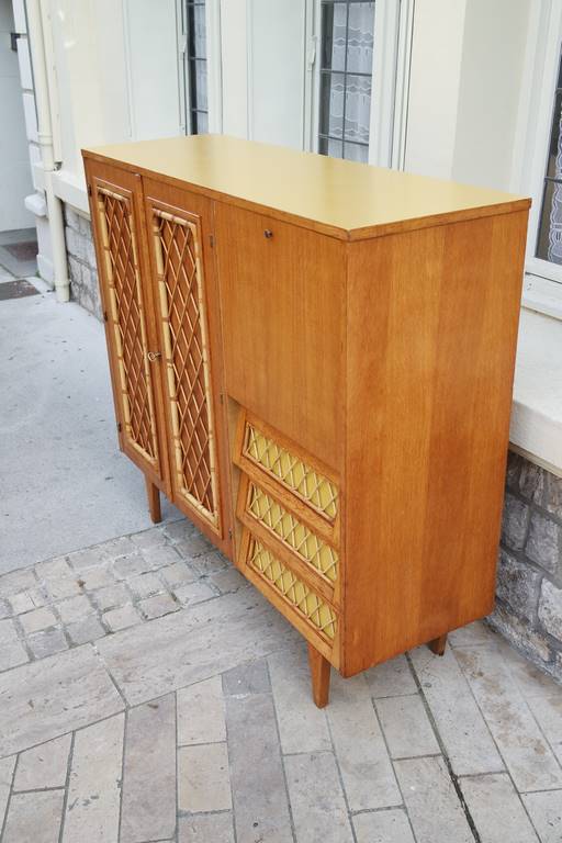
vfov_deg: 53.1
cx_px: 281
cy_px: 422
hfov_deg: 36.9
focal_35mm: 36
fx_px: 843
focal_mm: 24
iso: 100
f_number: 4
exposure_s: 1/100
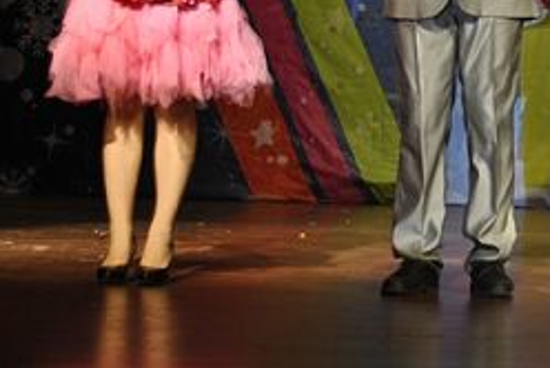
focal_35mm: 116
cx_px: 621
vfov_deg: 11.6
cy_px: -74
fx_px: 1774
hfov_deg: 17.0
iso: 320
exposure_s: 1/30
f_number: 4.5
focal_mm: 30
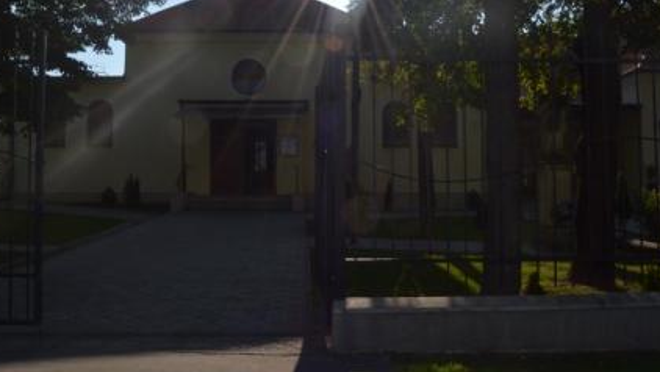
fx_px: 525
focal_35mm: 30
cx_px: 327
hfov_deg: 64.3
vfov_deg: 38.9
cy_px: 157
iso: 100
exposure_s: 1/200
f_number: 14
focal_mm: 18
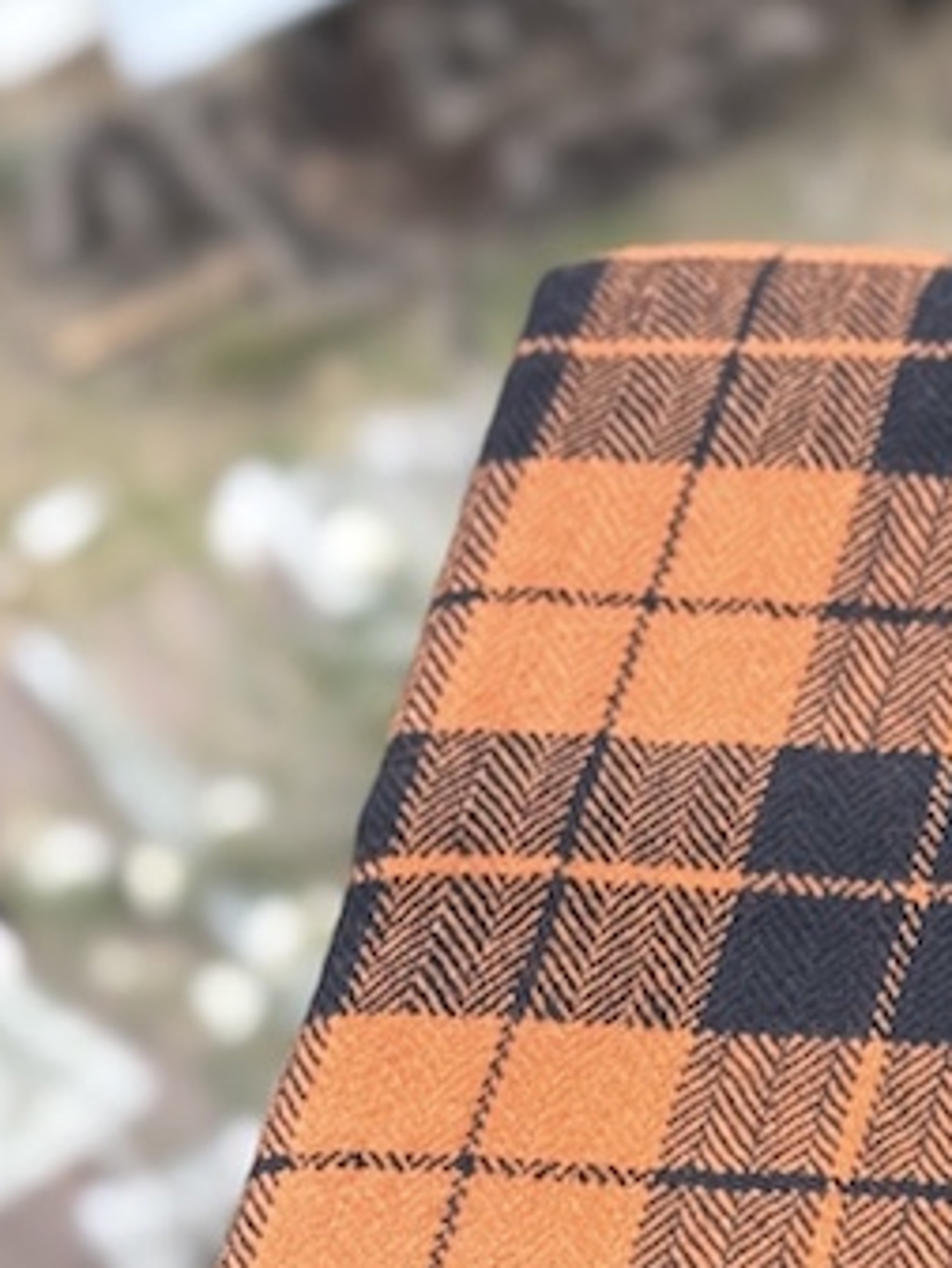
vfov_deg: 13.4
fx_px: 5204
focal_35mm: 142
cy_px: 1603
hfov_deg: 10.2
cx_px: 1251
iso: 64
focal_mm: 6.76
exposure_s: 1/284
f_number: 1.78
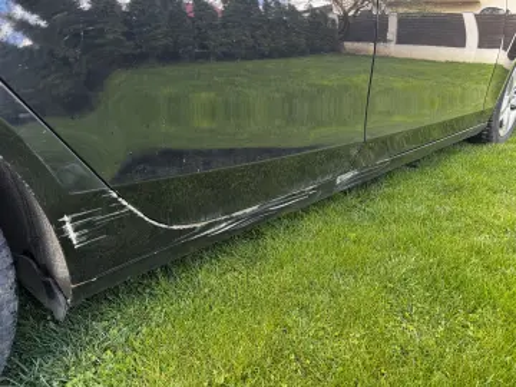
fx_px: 358
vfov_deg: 56.8
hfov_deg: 71.6
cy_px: 194
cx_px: 258
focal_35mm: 24
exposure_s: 1/121
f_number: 1.78
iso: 64
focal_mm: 6.76
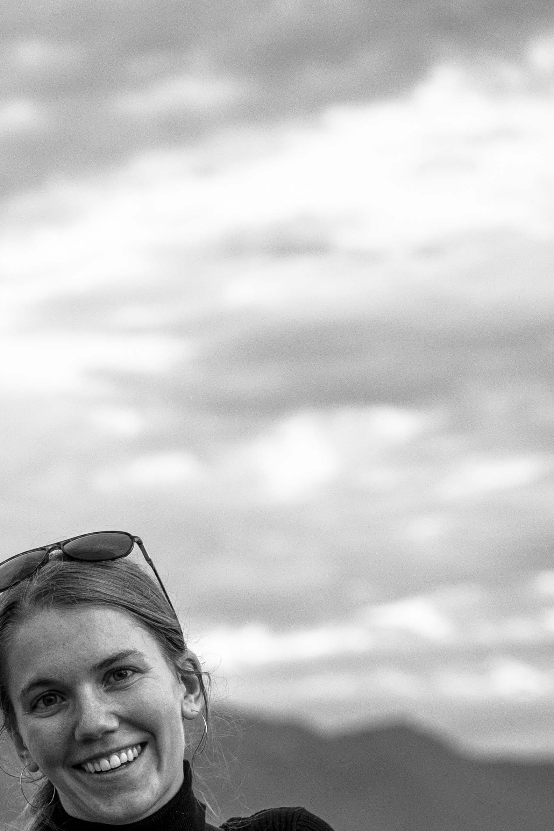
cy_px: 1160
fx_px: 4077
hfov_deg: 7.7
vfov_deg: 11.3
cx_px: -169
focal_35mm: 177
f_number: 2.8
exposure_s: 1/400
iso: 400
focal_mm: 59.9
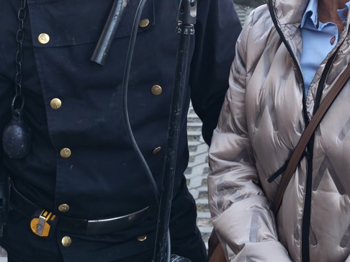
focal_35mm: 97
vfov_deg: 14.9
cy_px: -12
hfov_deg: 20.2
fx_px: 980
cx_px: 229
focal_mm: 6.57
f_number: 1.6
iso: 50
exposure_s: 1/197
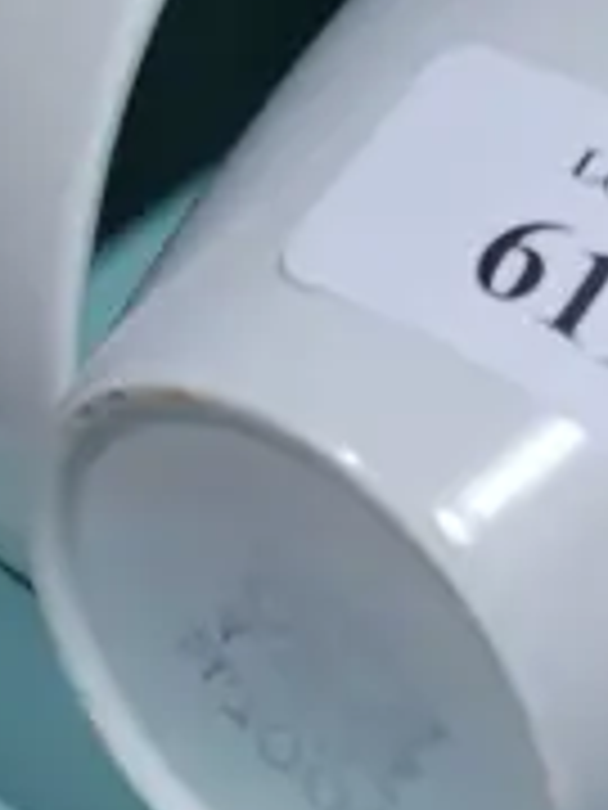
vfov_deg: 9.1
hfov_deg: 6.7
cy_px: 848
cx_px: 1099
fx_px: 5058
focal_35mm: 216
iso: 250
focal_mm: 19
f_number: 4.1
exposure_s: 1/60
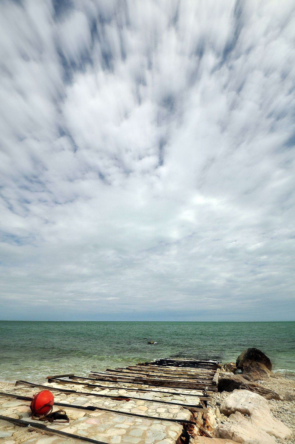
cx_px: 148
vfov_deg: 100.5
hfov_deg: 77.2
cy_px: 222
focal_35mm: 15
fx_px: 185
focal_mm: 10
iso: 200
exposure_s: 1/125
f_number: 18
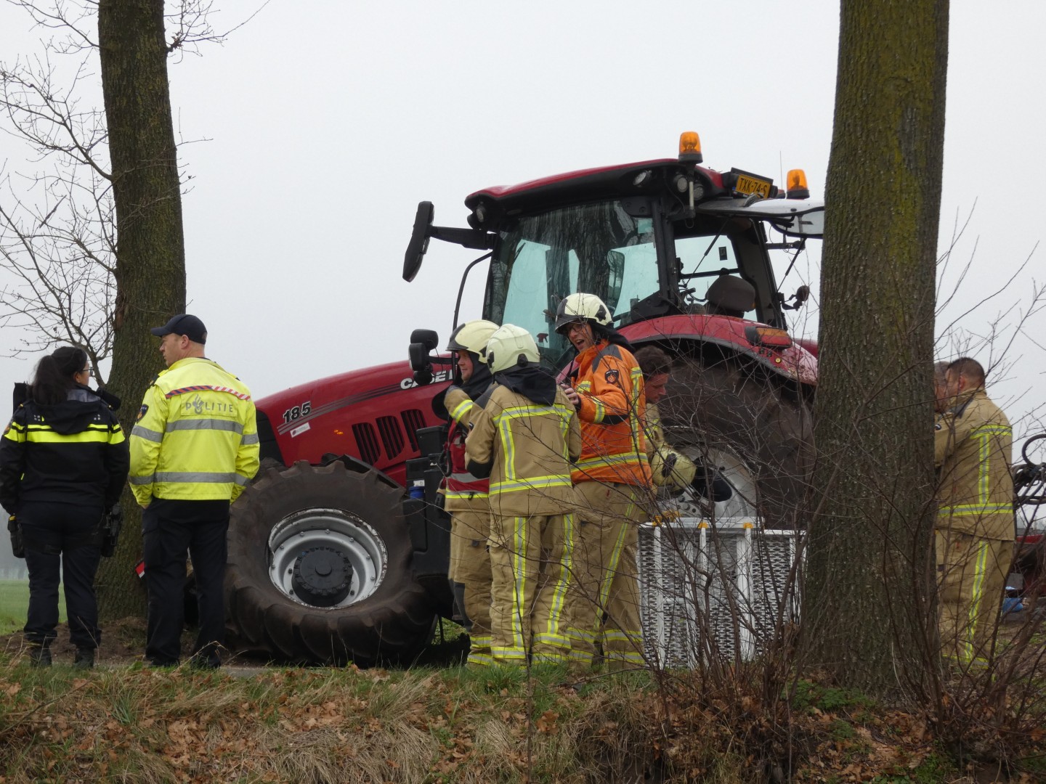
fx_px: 3989
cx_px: 523
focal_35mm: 132
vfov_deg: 11.2
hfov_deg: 14.9
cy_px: 392
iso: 125
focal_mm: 23.7
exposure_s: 1/80
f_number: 5.2
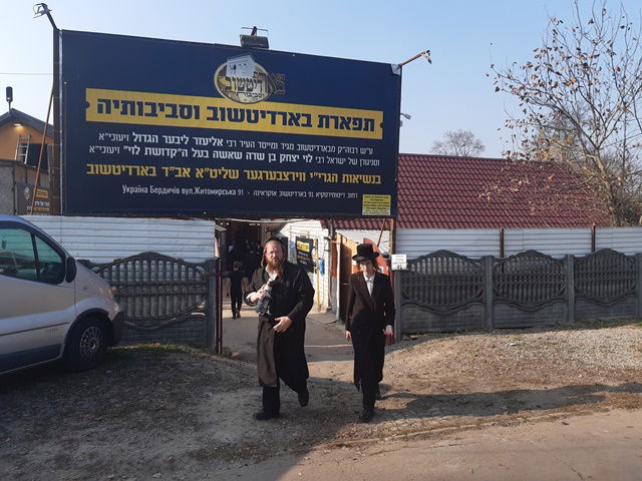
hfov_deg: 67.3
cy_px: 240
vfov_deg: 53.1
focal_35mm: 26
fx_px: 482
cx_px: 321
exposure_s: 1/1081
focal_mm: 3.92
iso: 40
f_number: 1.7
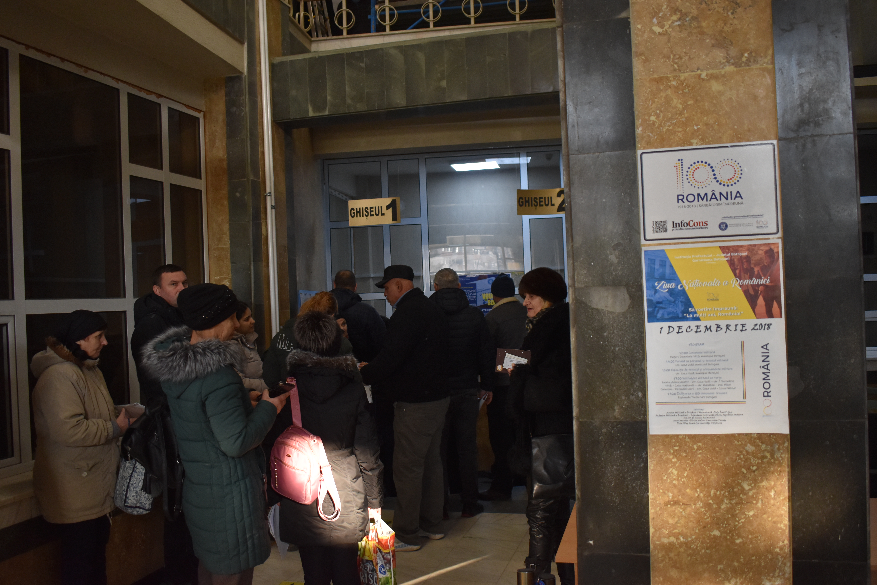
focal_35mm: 34
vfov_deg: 38.4
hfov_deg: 55.1
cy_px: 292
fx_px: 840
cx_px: 438
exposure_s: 1/200
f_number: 3.8
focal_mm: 23
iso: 800
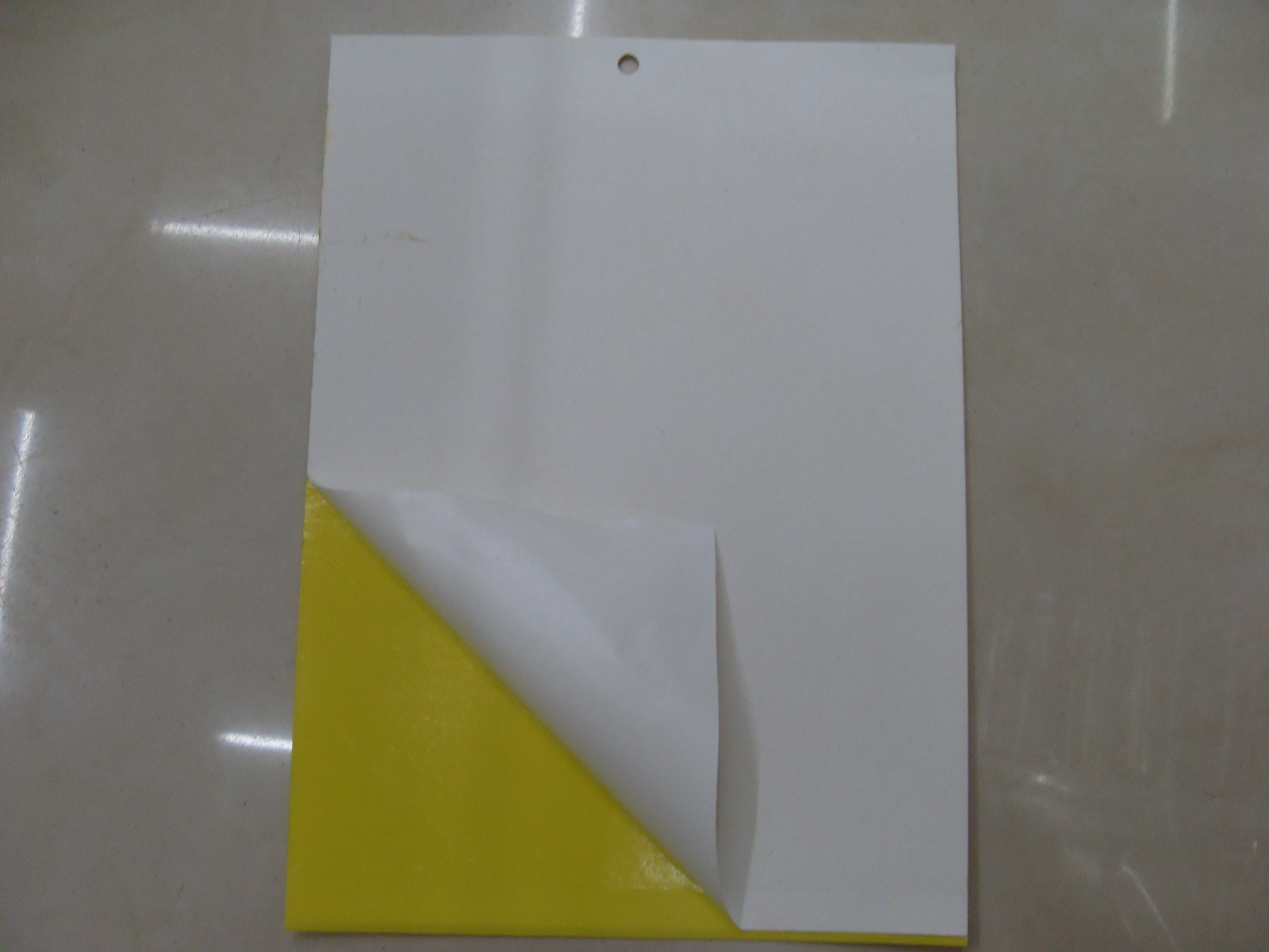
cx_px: 634
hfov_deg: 50.1
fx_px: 1356
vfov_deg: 38.7
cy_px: 476
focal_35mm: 37
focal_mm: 6.3
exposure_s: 1/30
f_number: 2.8
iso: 200
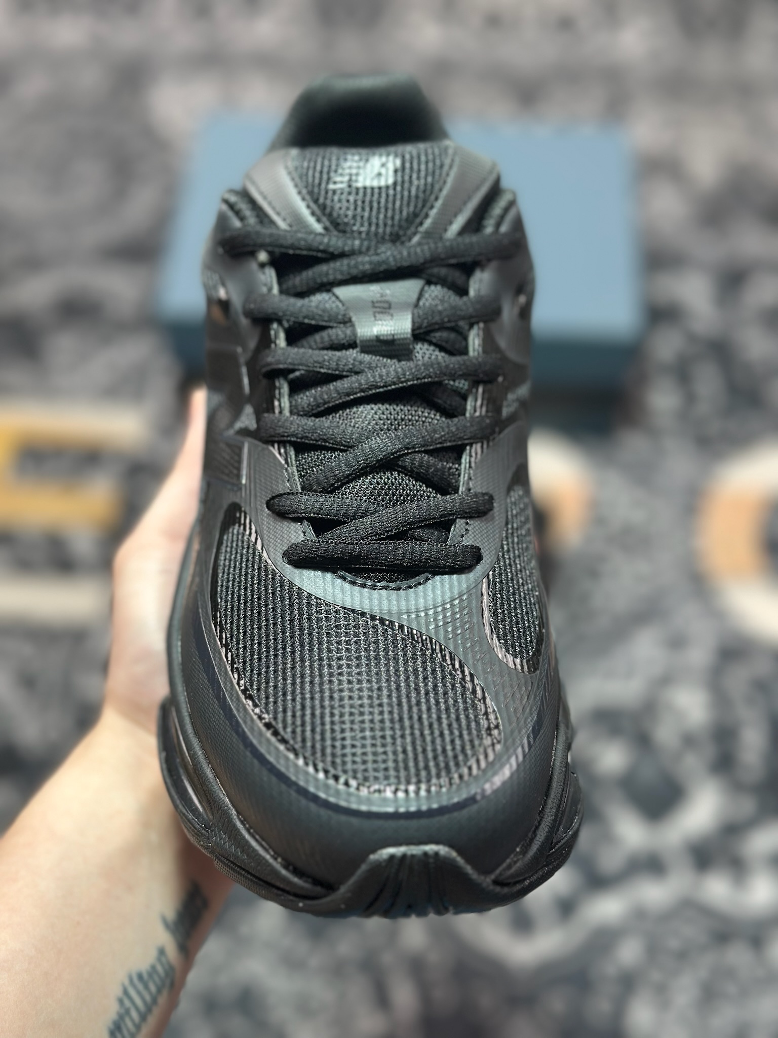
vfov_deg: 39.7
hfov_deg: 30.3
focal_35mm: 48
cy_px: 519
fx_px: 1438
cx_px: 389
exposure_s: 1/104
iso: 64
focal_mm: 6.86
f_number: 1.78
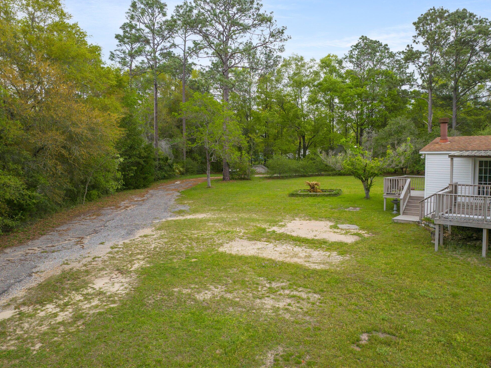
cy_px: 183
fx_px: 355
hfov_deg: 69.4
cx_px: 253
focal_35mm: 25
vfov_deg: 54.9
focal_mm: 12.29
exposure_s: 1/60
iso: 190
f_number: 2.8
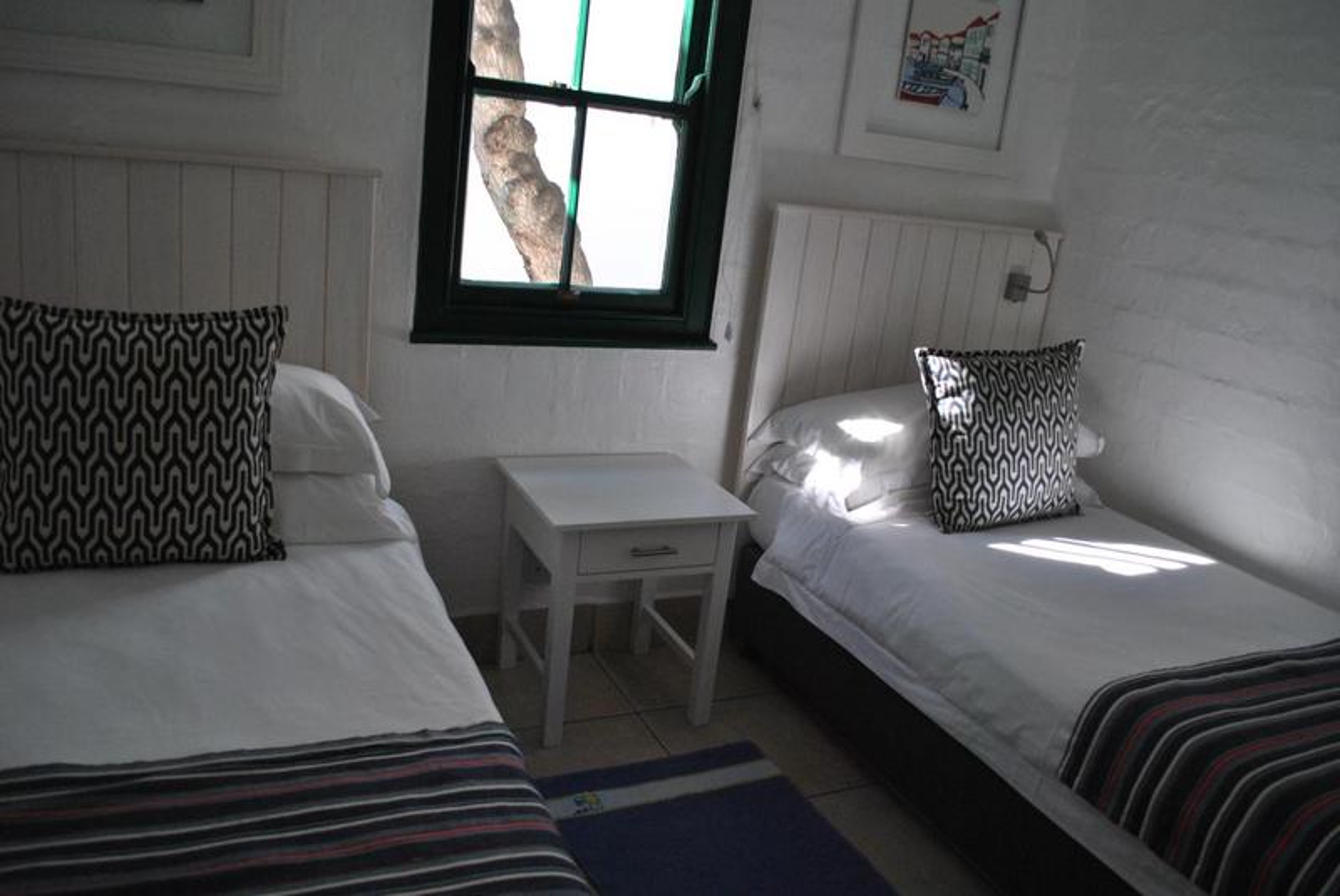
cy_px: 448
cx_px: 670
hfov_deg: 67.3
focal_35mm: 27
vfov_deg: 48.0
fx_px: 1006
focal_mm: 18
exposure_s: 1/500
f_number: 3.5
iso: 450
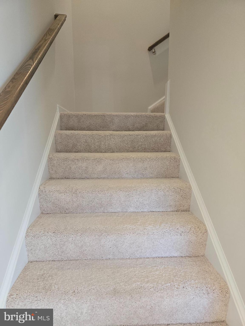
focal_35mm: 23
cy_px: 163
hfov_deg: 58.9
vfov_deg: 73.9
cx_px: 122
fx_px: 217
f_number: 1.8
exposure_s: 1/120
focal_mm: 5.4
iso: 250
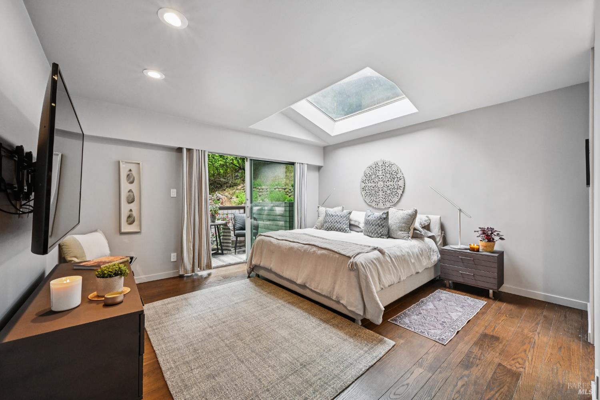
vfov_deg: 81.2
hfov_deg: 104.3
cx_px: 300
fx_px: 233
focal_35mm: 14
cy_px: 200
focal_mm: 14
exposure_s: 1/50
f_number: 11
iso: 1600
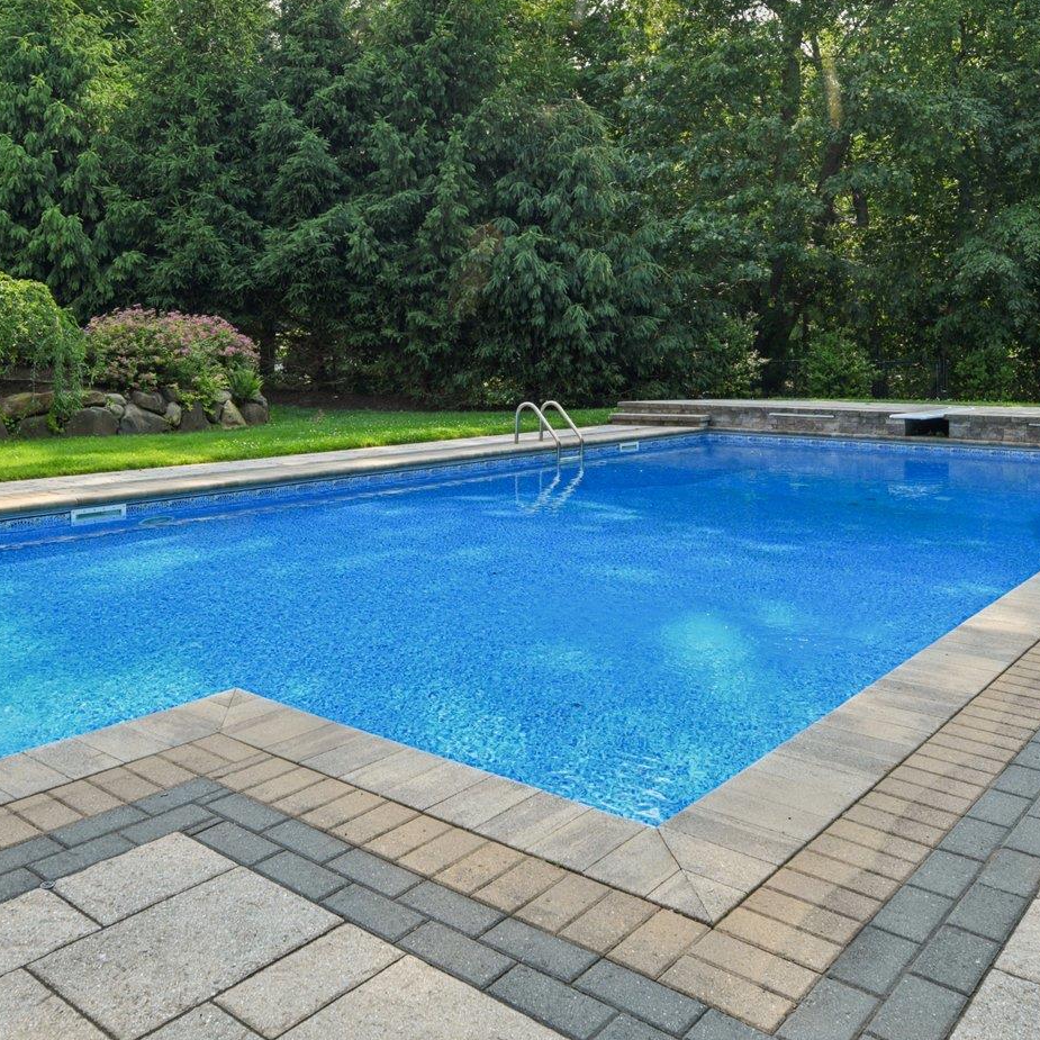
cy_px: 368
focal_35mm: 32
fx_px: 1088
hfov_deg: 50.9
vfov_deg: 50.4
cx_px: 444
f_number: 8
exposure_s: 1/125
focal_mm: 17
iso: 200
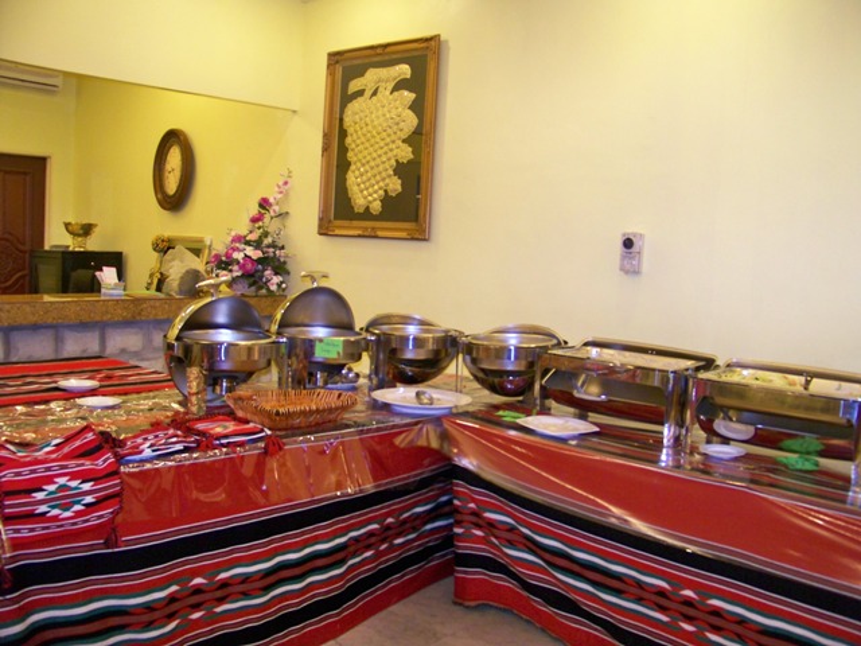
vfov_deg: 42.9
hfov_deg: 55.4
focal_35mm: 33
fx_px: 821
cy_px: 323
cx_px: 430
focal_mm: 5.85
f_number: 2.8
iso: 200
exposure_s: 1/30
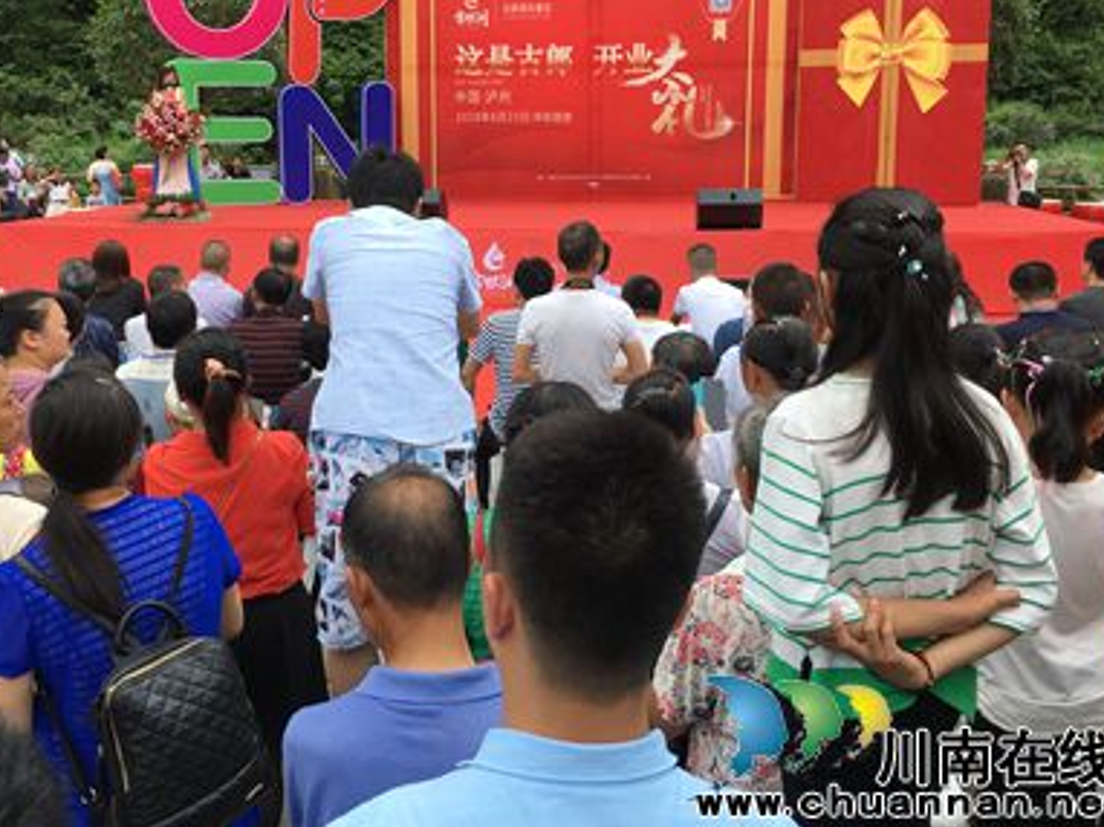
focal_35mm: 38
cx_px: 517
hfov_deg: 49.0
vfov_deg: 37.5
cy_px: 331
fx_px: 1211
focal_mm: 4.15
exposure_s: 1/950
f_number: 2.2
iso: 25
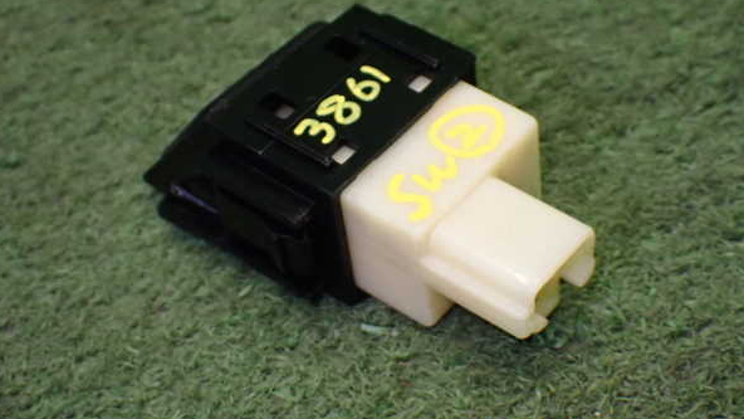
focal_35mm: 85
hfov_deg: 25.0
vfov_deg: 14.2
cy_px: 166
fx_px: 1677
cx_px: 369
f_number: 4.1
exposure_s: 1/80
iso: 800
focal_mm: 13.65
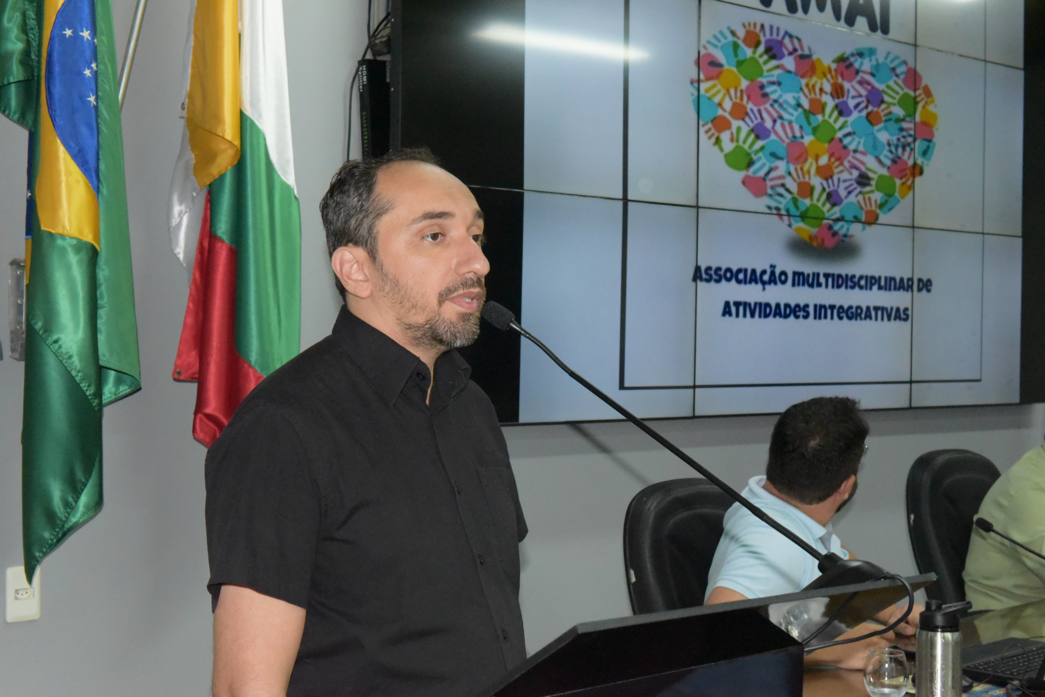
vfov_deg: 26.0
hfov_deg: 38.2
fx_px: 1509
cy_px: 348
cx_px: 522
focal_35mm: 52
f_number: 14
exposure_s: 1/200
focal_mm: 52
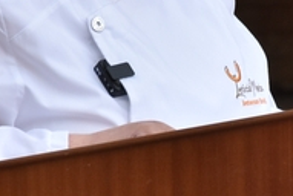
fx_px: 8054
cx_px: 241
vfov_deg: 1.4
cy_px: 81
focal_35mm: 988
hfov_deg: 2.1
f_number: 5.6
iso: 640
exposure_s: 1/250
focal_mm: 140
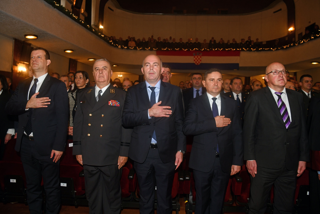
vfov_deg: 45.0
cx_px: 160
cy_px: 107
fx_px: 258
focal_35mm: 29
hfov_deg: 63.7
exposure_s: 1/200
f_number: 5
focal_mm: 29
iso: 400
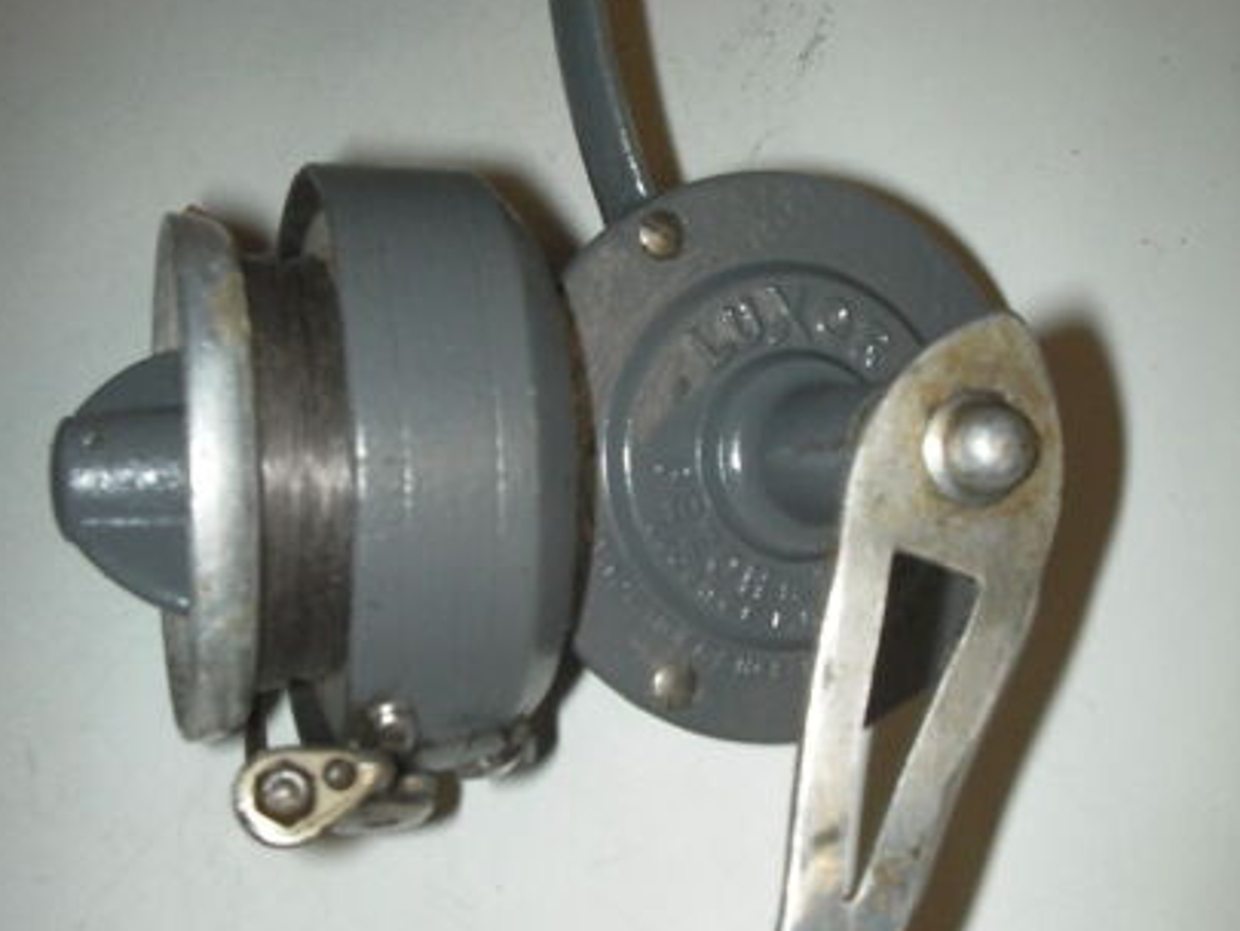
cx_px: 618
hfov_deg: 42.1
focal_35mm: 45
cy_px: 432
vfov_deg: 32.2
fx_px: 1612
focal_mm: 6.3
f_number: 5.6
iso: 200
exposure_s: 1/30
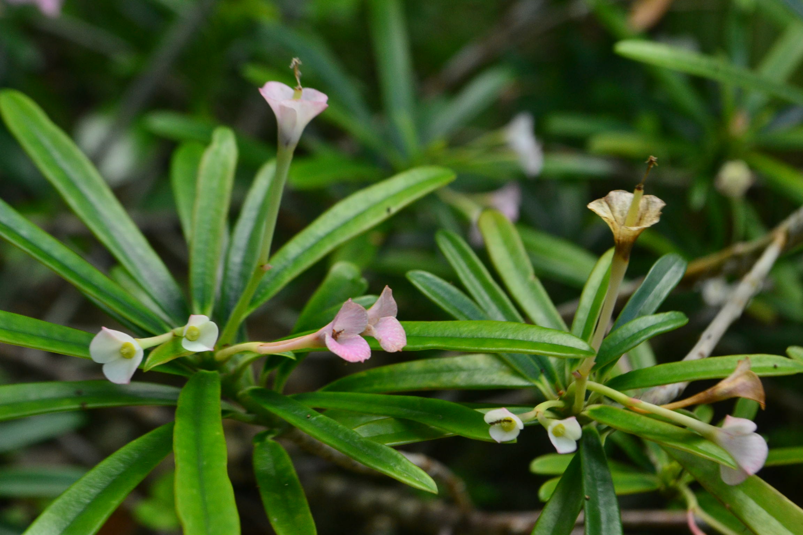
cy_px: 268
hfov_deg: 29.2
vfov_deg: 19.7
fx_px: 1539
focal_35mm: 69
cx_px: 402
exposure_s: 1/60
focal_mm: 46
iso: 1000
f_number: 10
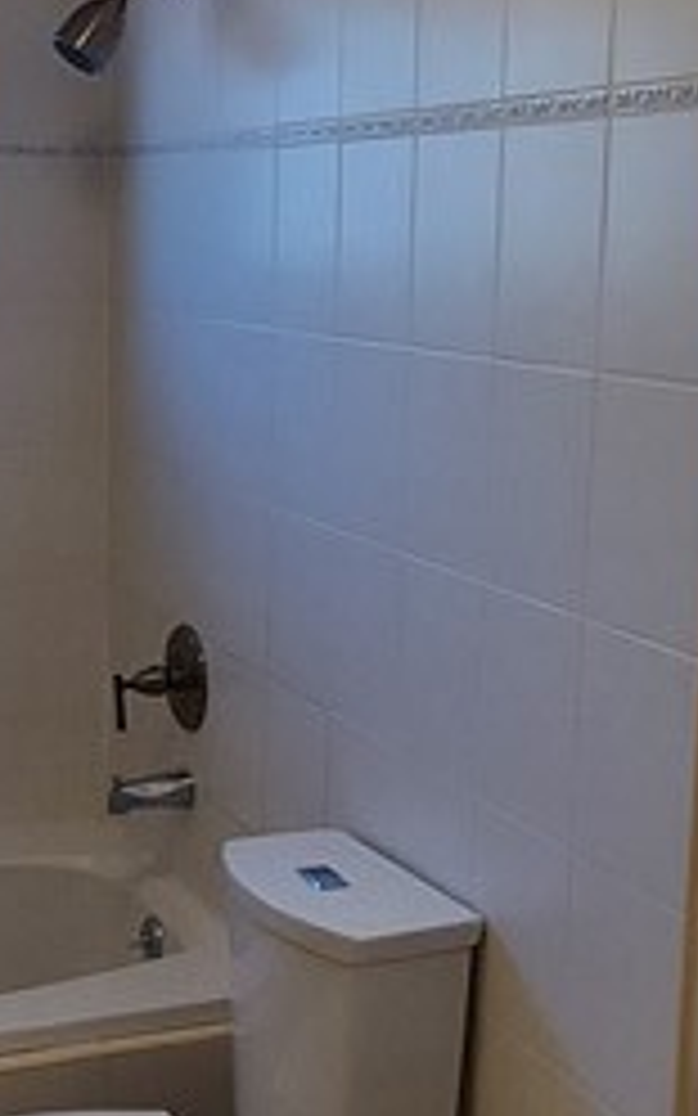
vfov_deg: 35.7
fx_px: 1735
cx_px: 162
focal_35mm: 57
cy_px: 549
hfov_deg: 22.5
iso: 80
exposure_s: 1/120
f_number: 2.2
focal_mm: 1.74
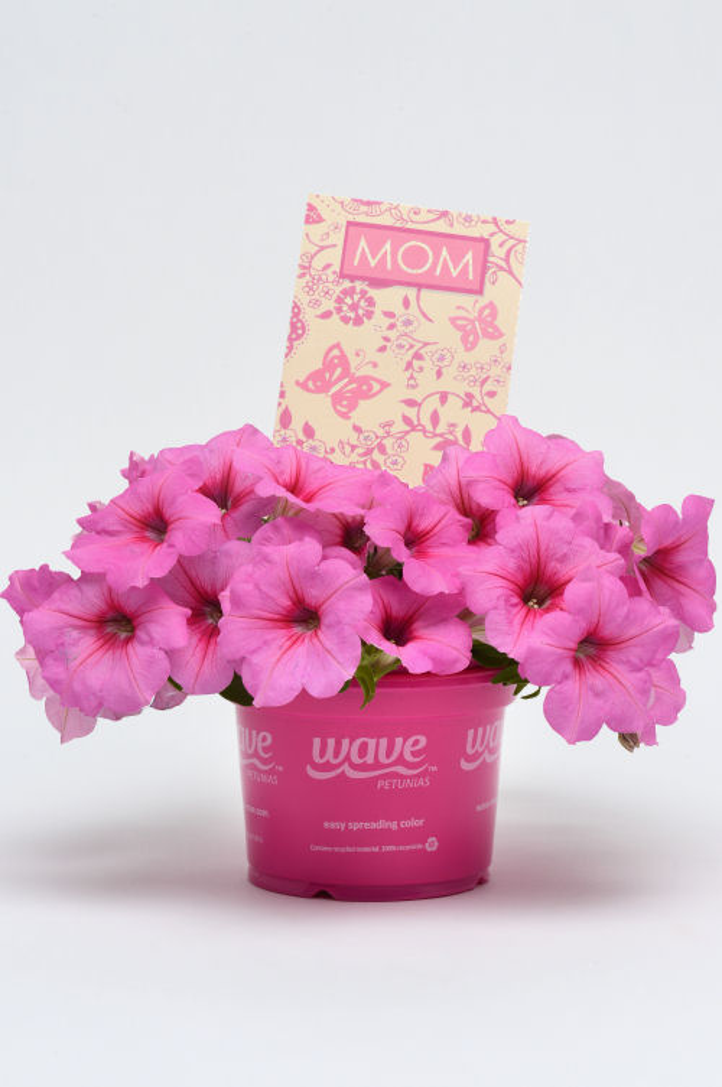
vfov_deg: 19.5
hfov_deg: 13.0
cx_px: 361
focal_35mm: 105
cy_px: 544
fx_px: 3167
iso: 200
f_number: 20
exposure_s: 1/60
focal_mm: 105
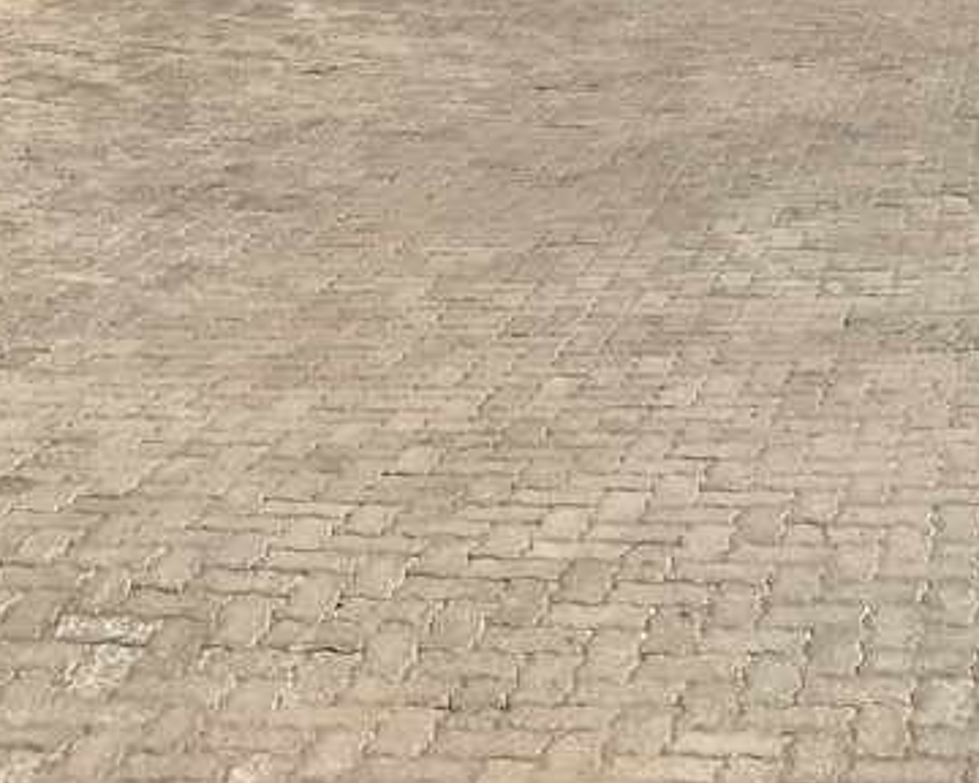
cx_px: 903
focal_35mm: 91
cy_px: -307
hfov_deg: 20.6
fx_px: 2637
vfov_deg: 15.8
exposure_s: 1/2591
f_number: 1.8
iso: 20
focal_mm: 3.99
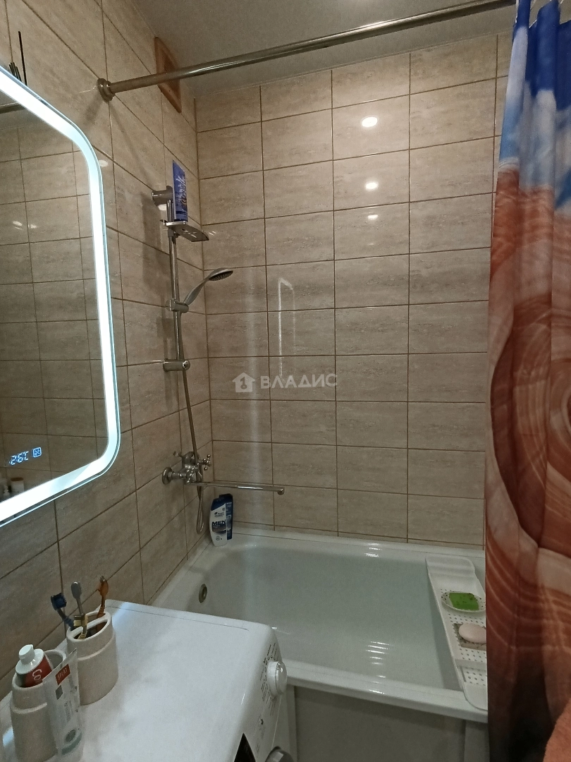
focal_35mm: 16
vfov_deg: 94.5
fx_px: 352
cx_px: 286
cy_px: 381
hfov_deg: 78.1
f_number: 2.2
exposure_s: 1/50
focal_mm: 1.65
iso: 160
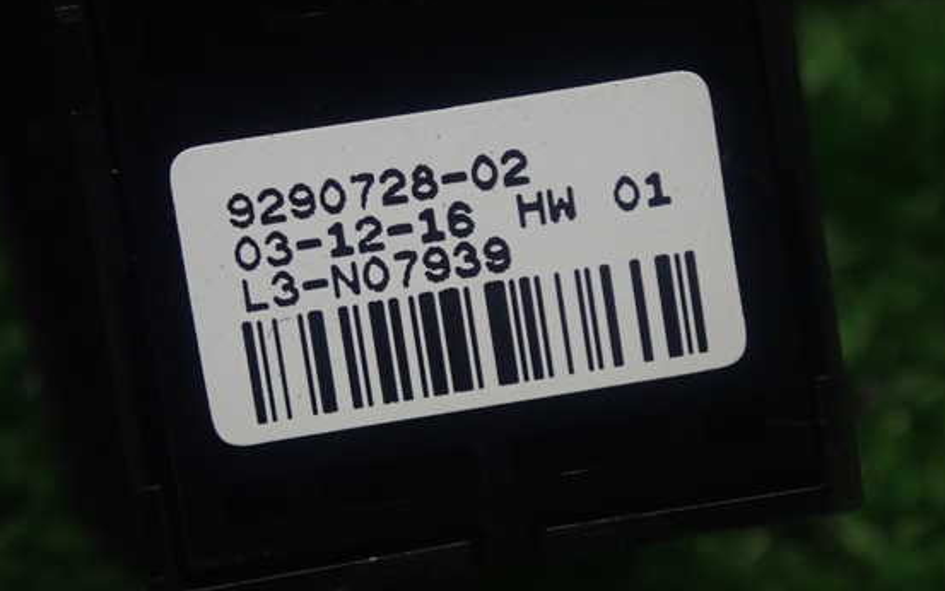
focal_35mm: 115
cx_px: 472
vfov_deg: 11.4
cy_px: 253
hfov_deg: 18.1
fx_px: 2963
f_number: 4.9
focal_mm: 18
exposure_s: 1/80
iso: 800
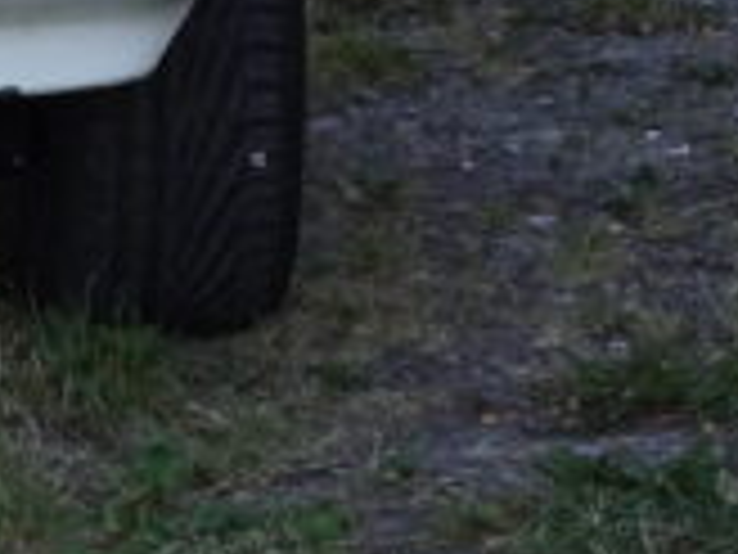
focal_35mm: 411
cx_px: -814
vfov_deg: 3.6
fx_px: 8762
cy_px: -504
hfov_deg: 4.7
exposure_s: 1/100
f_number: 5
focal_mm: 14.99
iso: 100
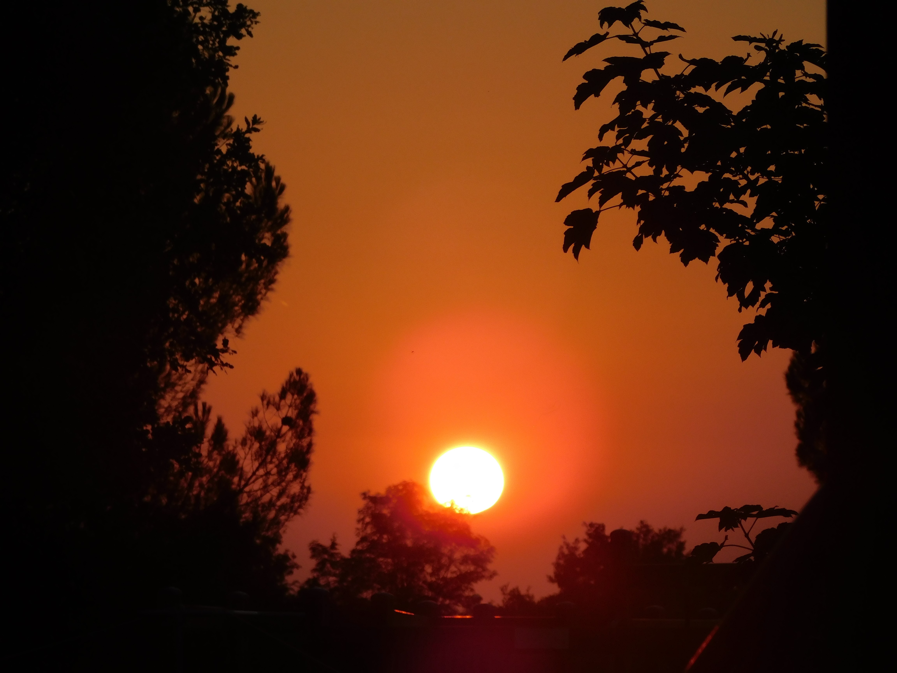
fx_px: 7618
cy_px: 336
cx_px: 448
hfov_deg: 6.7
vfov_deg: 5.1
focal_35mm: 294
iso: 125
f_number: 5.7
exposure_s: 1/800
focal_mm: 52.2
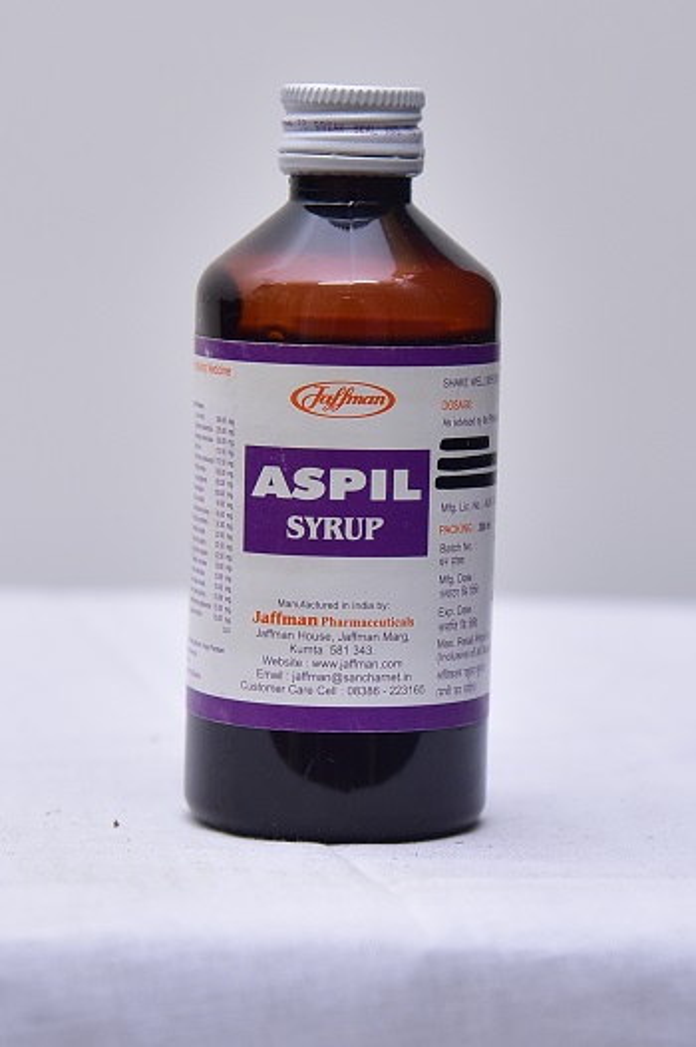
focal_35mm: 75
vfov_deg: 27.0
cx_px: 348
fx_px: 2178
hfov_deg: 18.2
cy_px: 524
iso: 1250
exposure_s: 1/160
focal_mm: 75
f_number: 4
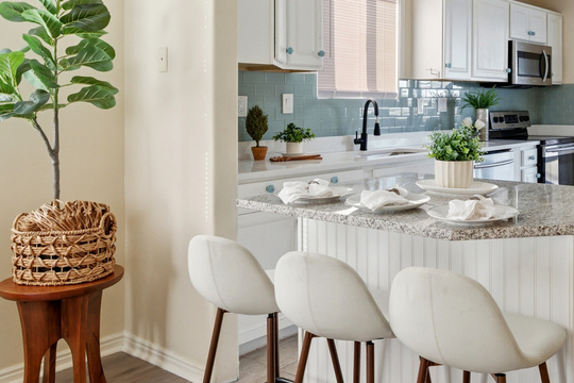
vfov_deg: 35.2
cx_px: 480
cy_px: 97
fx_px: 589
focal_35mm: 37
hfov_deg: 48.2
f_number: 8
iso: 800
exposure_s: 1/2000
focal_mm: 19.5
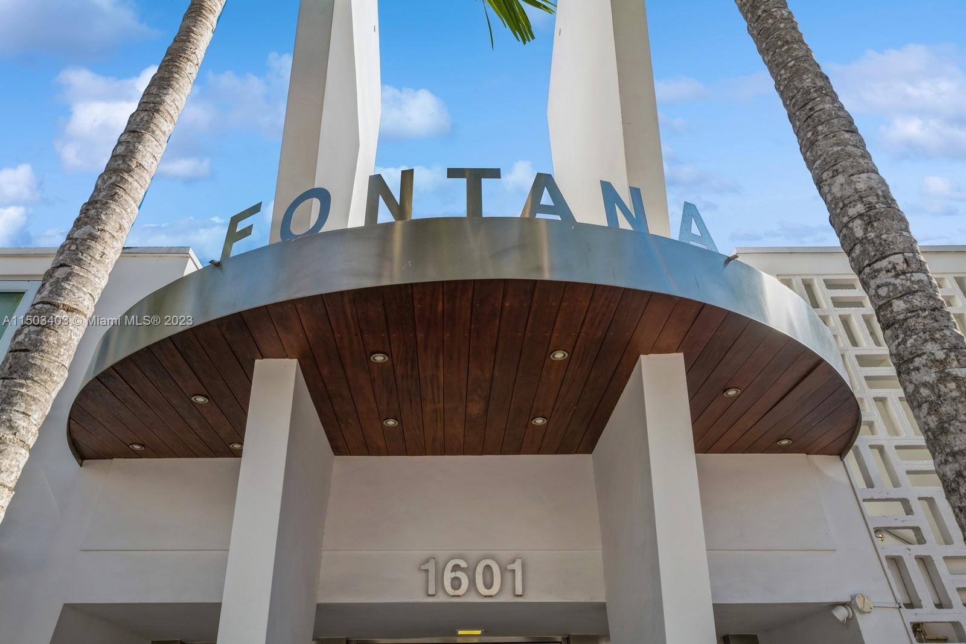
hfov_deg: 81.2
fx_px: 564
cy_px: 322
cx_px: 483
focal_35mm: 21
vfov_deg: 59.5
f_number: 10
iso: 200
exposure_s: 1/200
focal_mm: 21
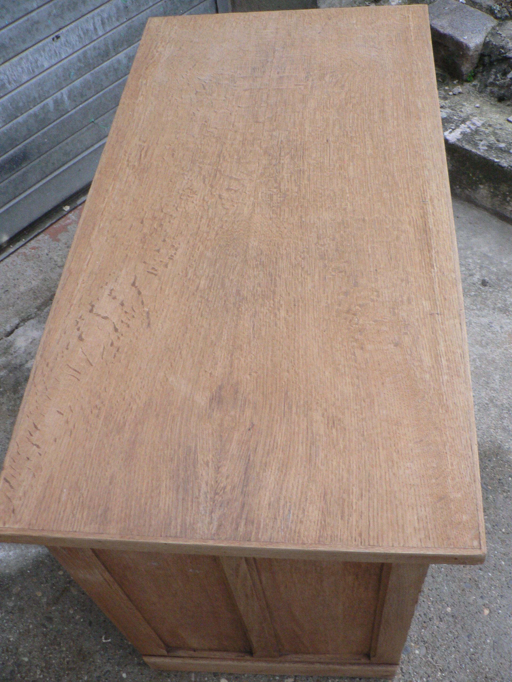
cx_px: 256
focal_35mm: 36
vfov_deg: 51.4
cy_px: 341
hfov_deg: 39.7
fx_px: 710
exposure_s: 1/25
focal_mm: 6
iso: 200
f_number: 2.8
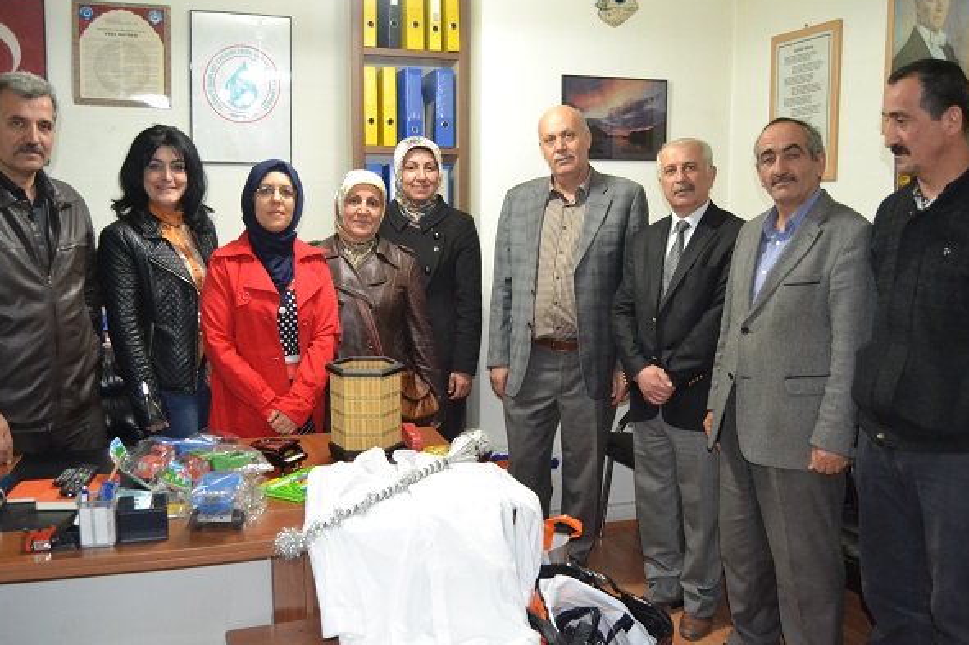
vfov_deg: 41.0
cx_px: 482
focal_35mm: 32
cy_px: 345
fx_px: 861
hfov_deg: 58.8
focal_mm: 18
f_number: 3.5
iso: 2800
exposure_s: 1/60
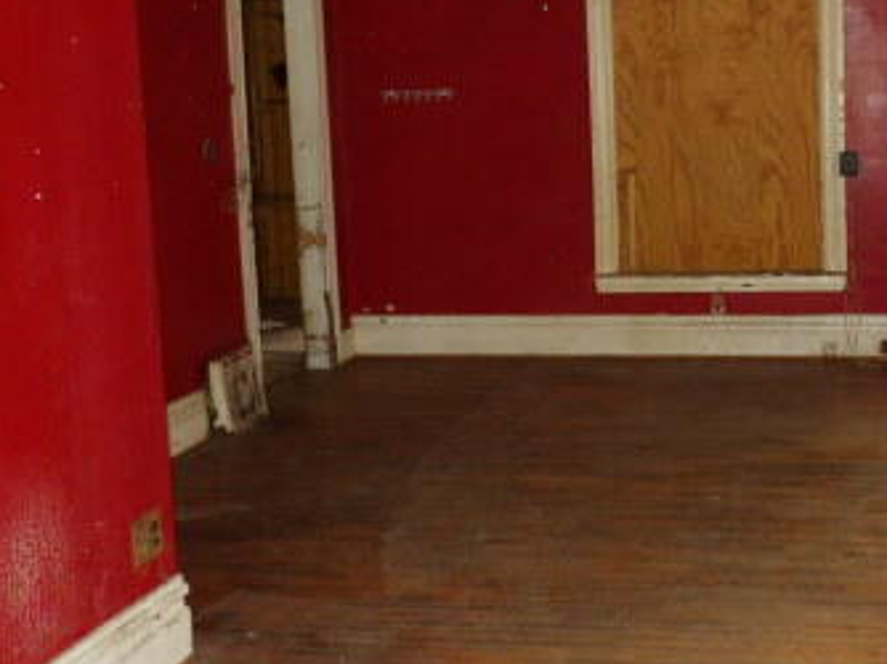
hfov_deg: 40.0
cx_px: 677
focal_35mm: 46
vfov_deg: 31.3
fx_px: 1178
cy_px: 244
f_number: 3.2
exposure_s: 1/31
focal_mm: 4.3
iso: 320
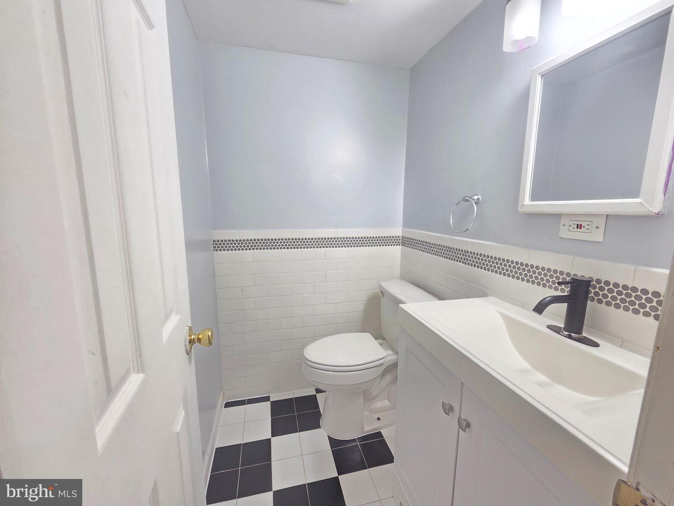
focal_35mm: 13
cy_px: 253
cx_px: 337
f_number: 2.2
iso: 320
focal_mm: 2.2
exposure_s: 1/60
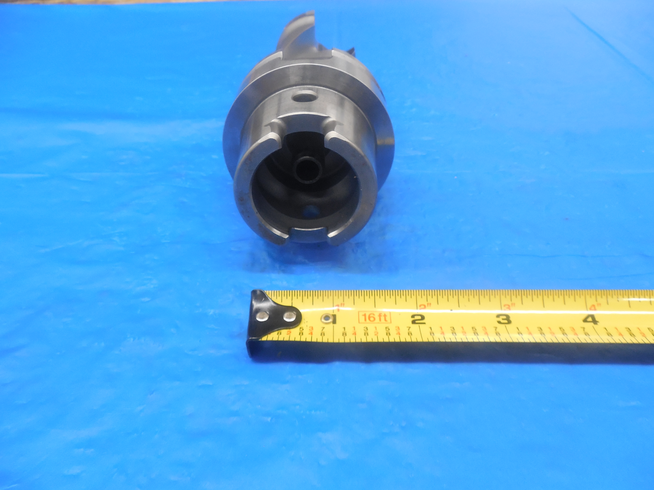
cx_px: 327
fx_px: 472
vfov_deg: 54.9
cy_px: 245
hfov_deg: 69.4
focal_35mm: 25
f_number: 3.3
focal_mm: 4.5
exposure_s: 1/30
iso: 400
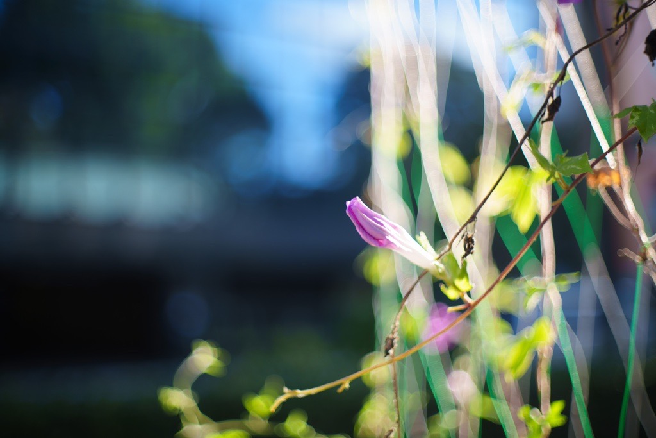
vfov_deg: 27.0
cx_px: 328
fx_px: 911
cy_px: 219
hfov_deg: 39.6
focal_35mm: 50
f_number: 1.4
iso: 100
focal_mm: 50
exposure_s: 1/1000
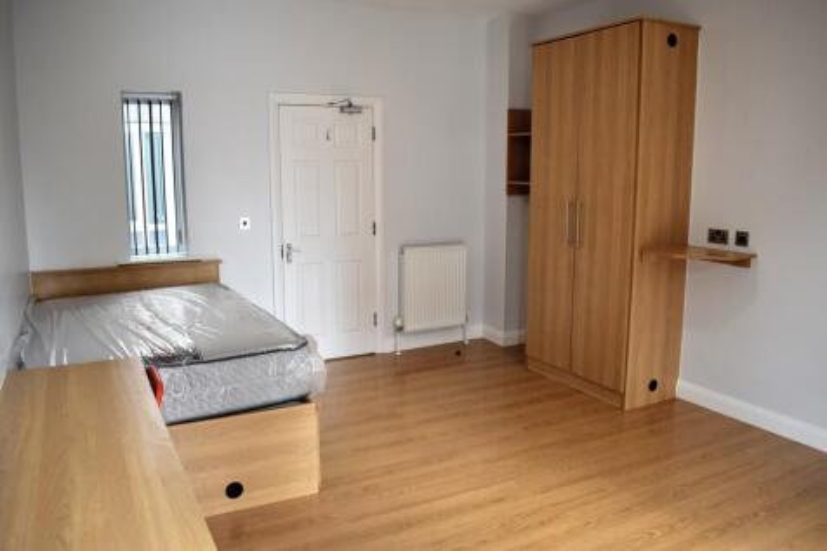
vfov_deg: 47.9
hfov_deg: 67.4
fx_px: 620
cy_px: 276
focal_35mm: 27
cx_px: 414
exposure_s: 1/60
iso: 560
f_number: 4
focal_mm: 18
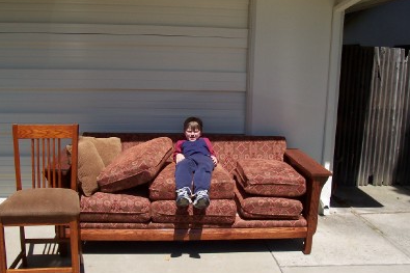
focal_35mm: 39
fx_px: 444
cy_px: 144
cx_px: 204
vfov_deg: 34.2
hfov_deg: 49.6
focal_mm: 5.6
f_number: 5.6
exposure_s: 1/500
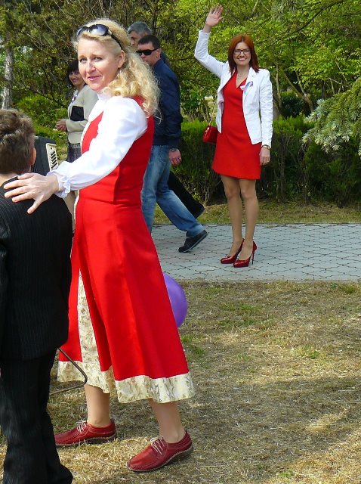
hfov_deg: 39.6
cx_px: 180
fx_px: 502
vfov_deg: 51.4
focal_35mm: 36
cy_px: 242
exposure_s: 1/200
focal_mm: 6
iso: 100
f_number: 4.5
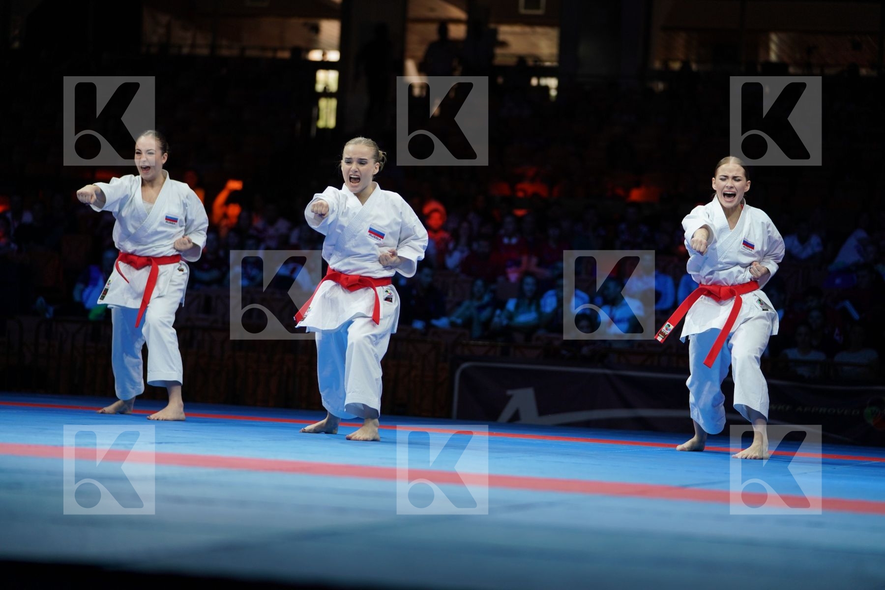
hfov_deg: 17.1
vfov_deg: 11.4
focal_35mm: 120
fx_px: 2950
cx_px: 442
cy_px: 295
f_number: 2.8
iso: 500
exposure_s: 1/500
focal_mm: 120
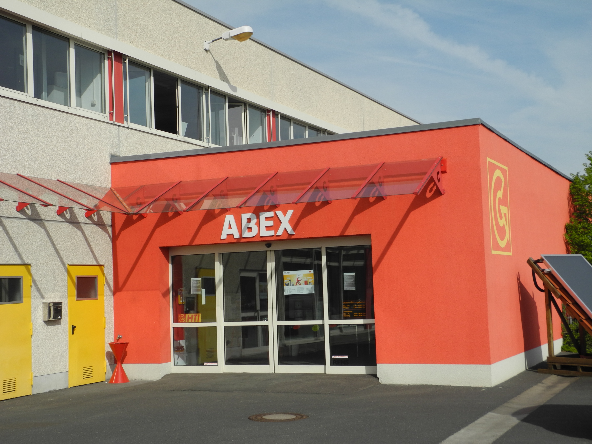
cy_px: 222
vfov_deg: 26.6
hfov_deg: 34.9
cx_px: 296
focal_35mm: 55
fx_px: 941
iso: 100
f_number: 4.5
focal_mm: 11.8
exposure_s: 1/1250
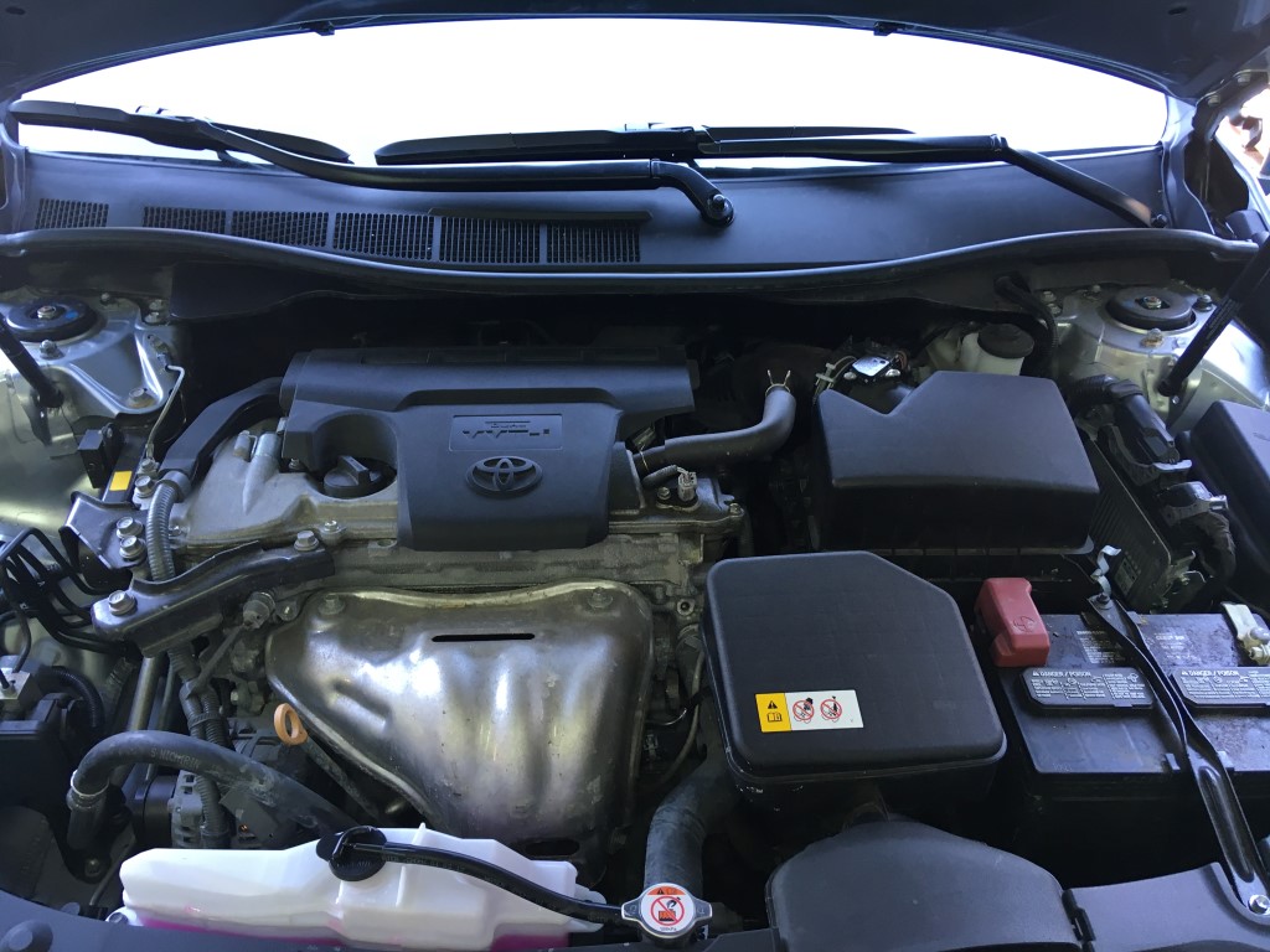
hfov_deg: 61.7
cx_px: 635
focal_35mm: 29
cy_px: 476
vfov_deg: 48.2
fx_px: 1064
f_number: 2.2
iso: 50
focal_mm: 4.15
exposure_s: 1/30
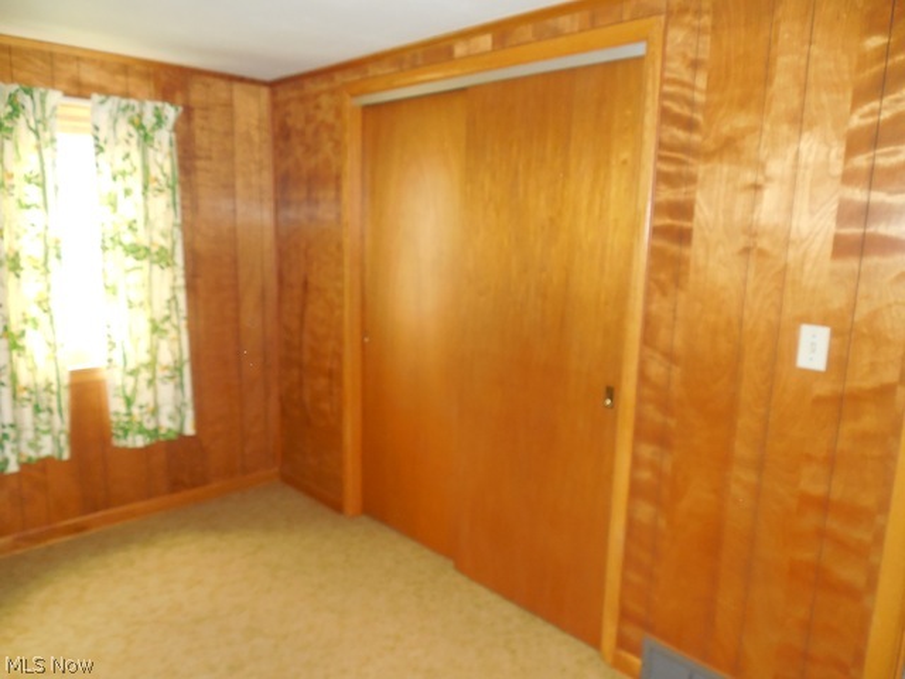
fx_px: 654
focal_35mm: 25
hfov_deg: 69.4
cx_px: 452
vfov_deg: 54.9
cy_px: 340
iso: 500
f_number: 3.3
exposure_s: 1/25
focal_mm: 4.5
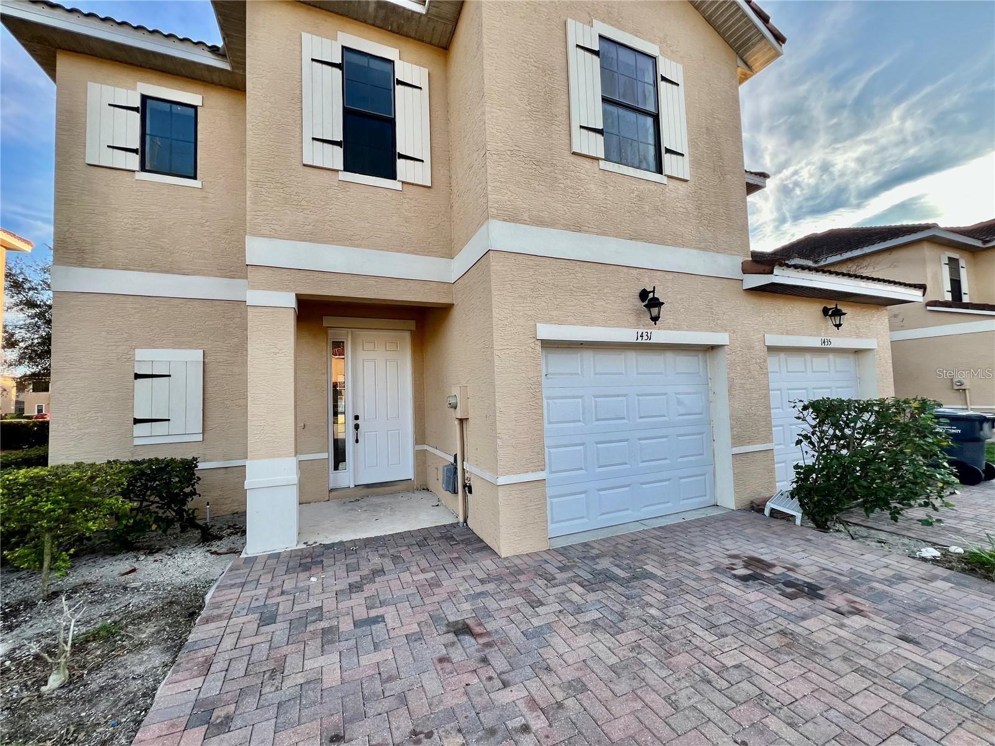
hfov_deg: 106.2
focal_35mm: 13
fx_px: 374
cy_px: 373
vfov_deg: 89.9
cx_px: 498
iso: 32
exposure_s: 1/246
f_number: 1.8
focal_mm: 1.57
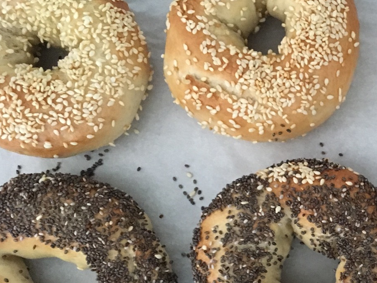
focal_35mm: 65
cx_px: 419
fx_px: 708
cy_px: 263
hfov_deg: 27.2
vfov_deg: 22.0
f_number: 2.2
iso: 200
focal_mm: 4.15
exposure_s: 1/25
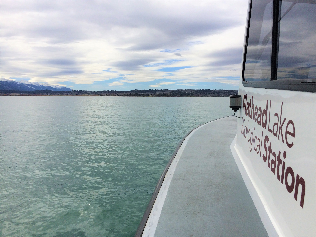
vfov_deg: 48.2
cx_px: 158
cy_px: 118
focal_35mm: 29
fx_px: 265
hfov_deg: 61.7
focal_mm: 4.15
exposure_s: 1/6849
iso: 40
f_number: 2.2
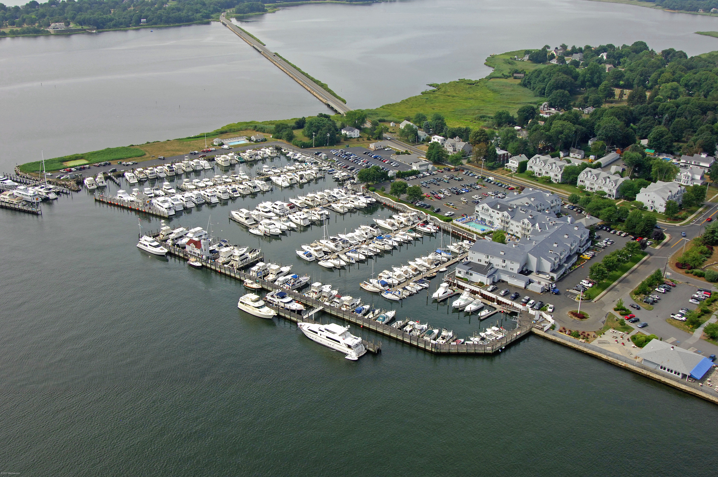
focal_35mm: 36
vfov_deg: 36.8
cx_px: 359
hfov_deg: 53.2
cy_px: 238
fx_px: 717
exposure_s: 1/1000
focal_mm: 24
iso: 400
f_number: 6.7
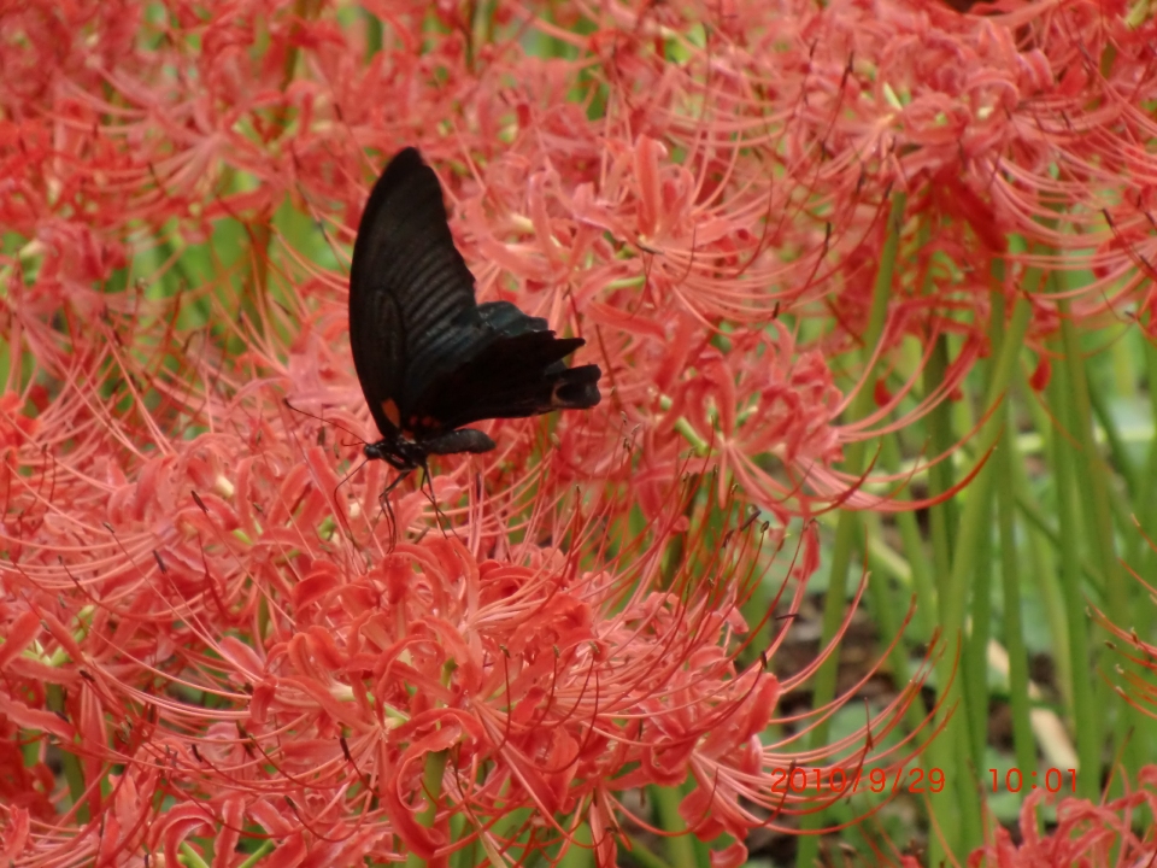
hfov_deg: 8.2
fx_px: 8022
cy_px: 434
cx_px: 578
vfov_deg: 6.2
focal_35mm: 240
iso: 400
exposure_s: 1/250
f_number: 5.8
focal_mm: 43
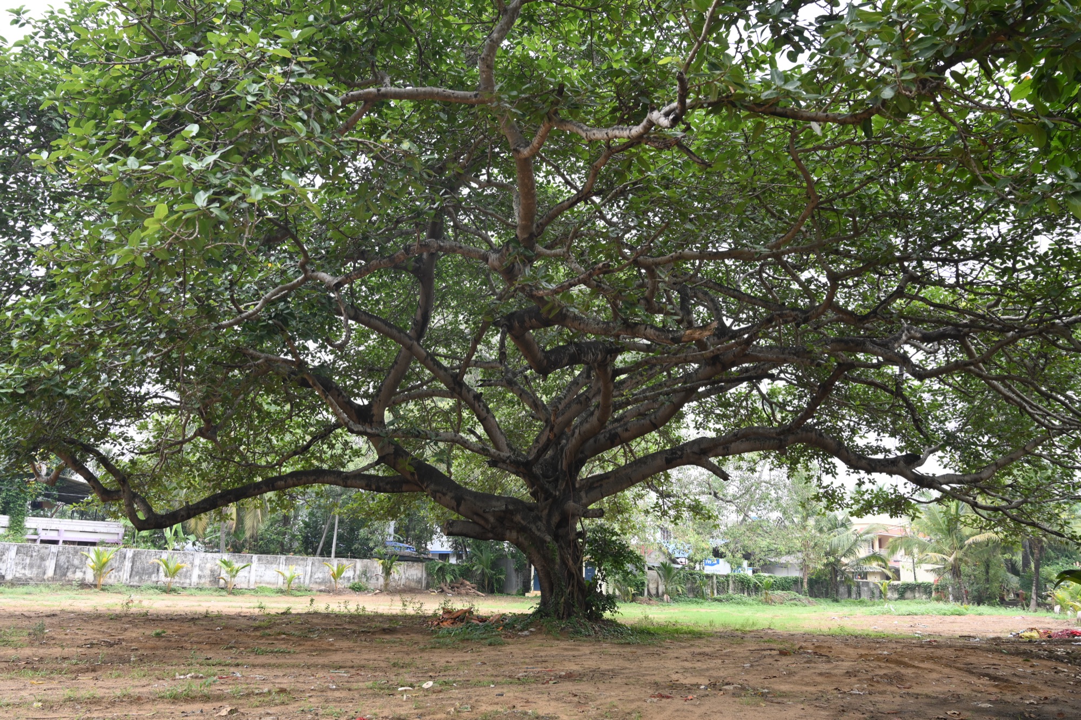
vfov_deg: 45.0
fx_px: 871
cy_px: 360
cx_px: 540
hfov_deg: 63.7
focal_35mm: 29
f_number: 5.6
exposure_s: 1/160
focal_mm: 29
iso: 800
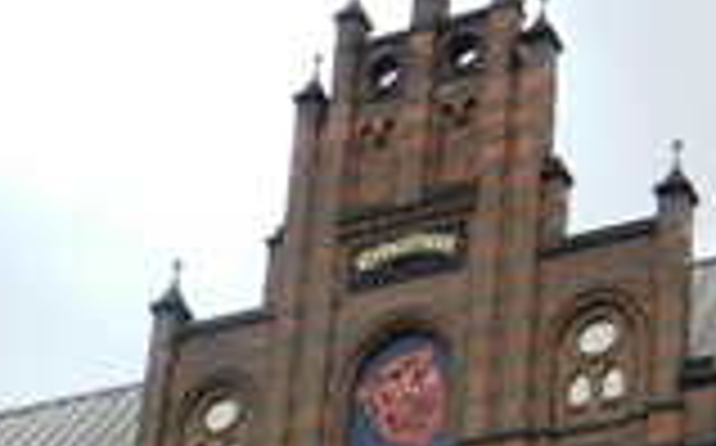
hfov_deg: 19.5
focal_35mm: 107
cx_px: 432
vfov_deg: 11.4
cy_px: 788
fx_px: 2086
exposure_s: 1/640
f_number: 3.5
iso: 160
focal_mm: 4.5
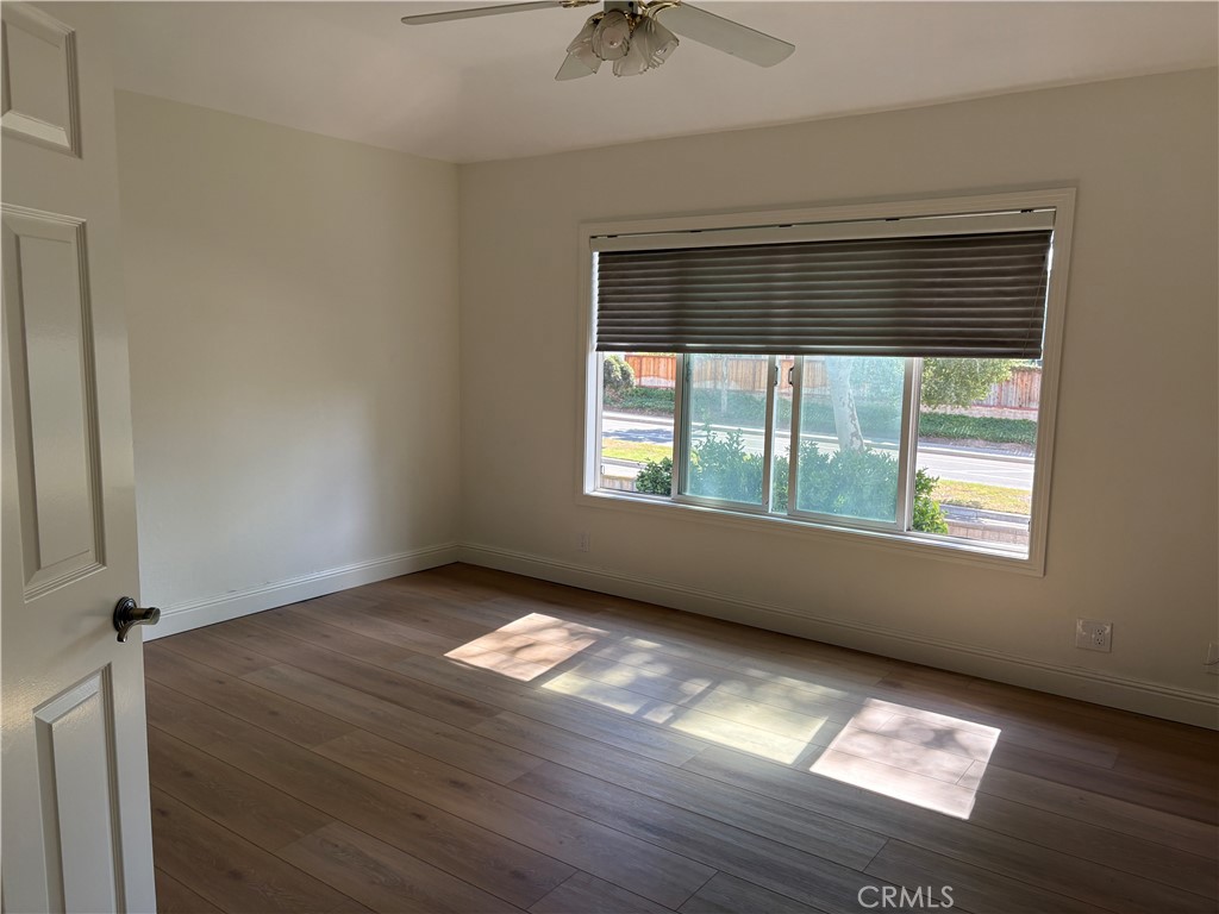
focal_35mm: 26
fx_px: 916
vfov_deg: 53.1
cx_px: 610
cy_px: 457
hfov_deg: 67.3
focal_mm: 5.96
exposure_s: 1/233
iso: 80
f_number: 1.6
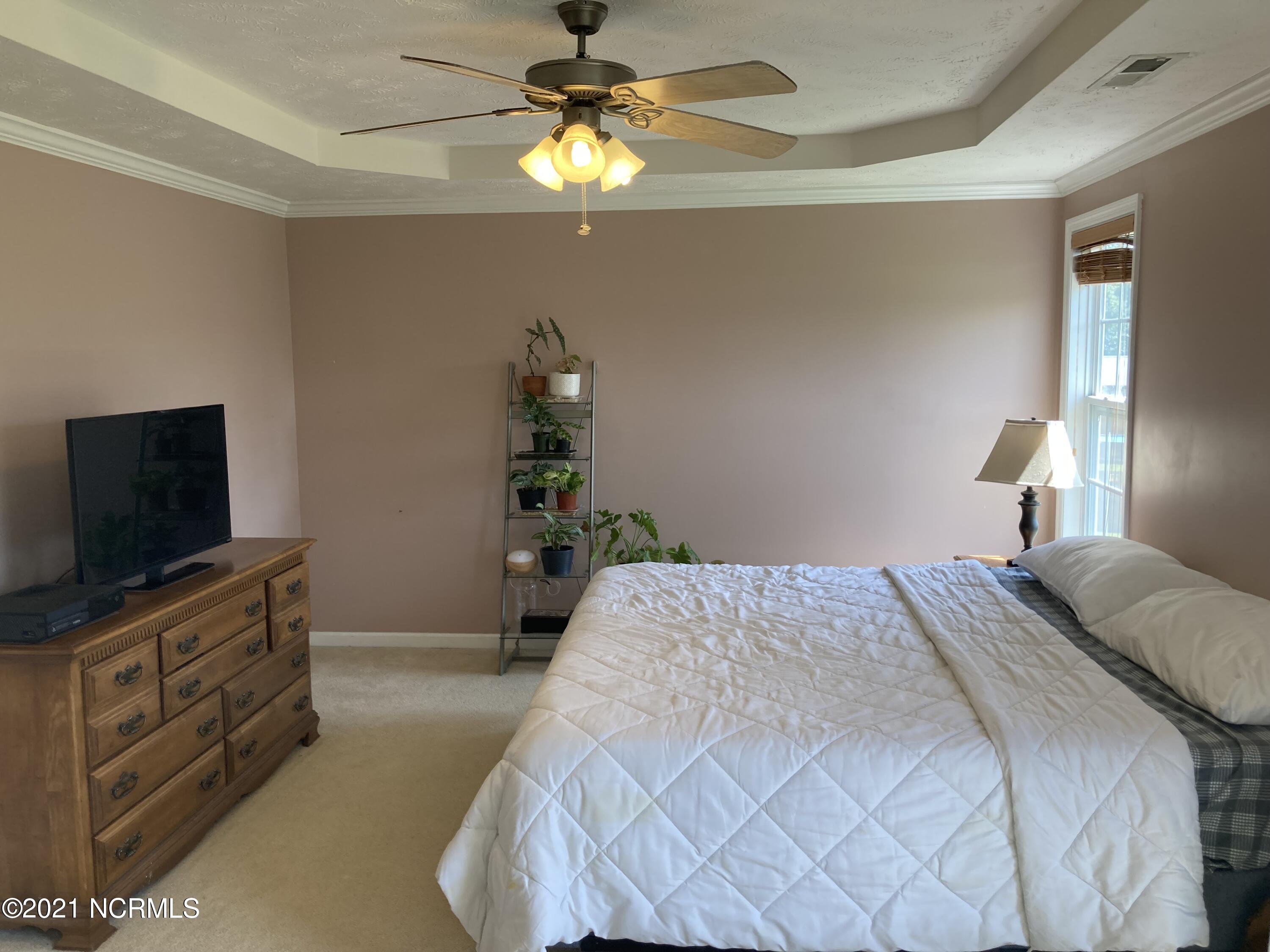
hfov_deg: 63.4
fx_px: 1027
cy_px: 476
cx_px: 635
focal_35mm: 28
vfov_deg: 49.7
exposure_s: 1/120
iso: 40
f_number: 1.8
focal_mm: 3.99
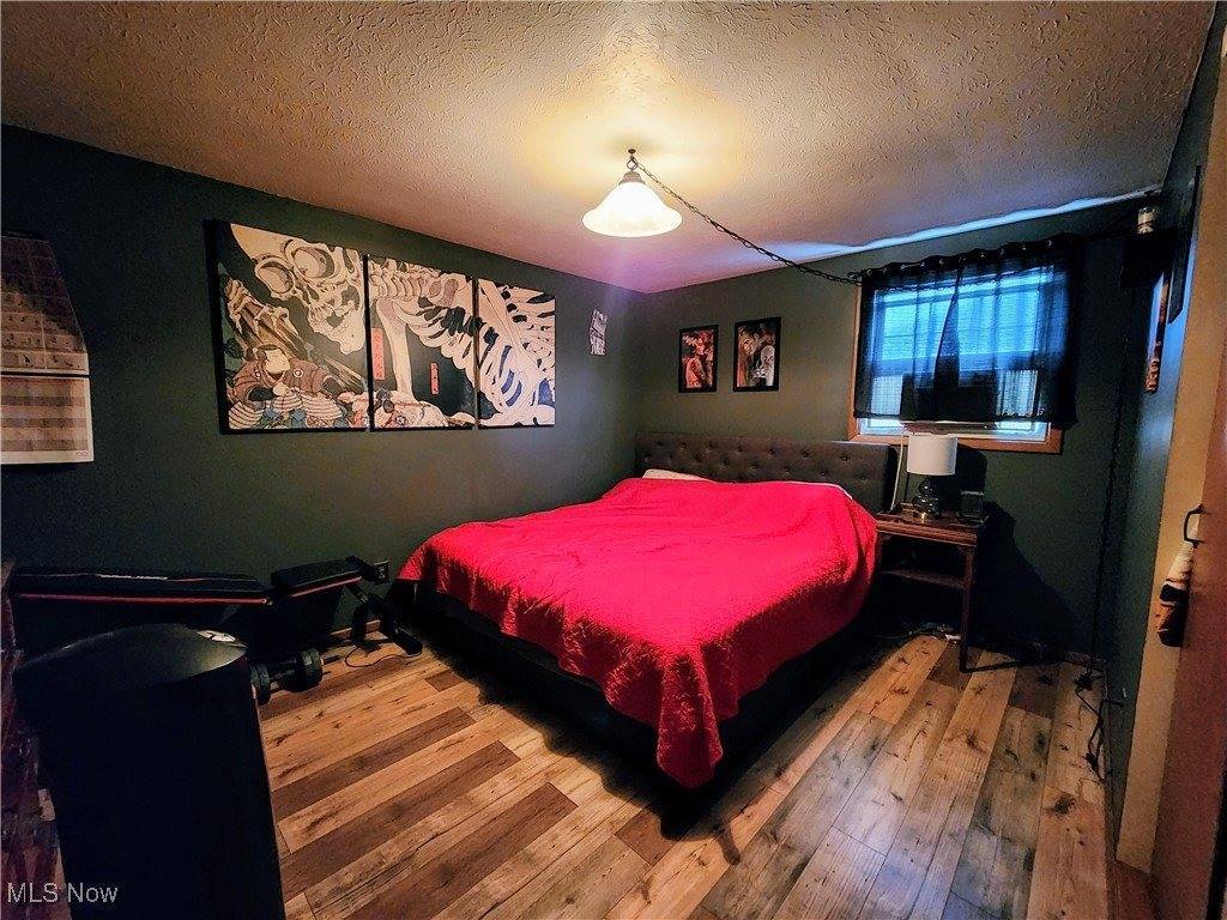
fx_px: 461
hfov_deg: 106.2
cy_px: 460
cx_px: 614
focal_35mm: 13
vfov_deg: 89.9
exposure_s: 1/24
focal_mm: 2.2
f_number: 2.2
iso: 1250
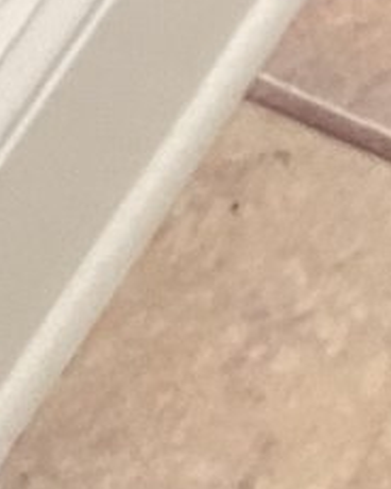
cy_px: -596
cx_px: 1363
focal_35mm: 186
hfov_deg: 7.0
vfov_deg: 9.5
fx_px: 2691
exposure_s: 1/60
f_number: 1.8
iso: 125
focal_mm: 3
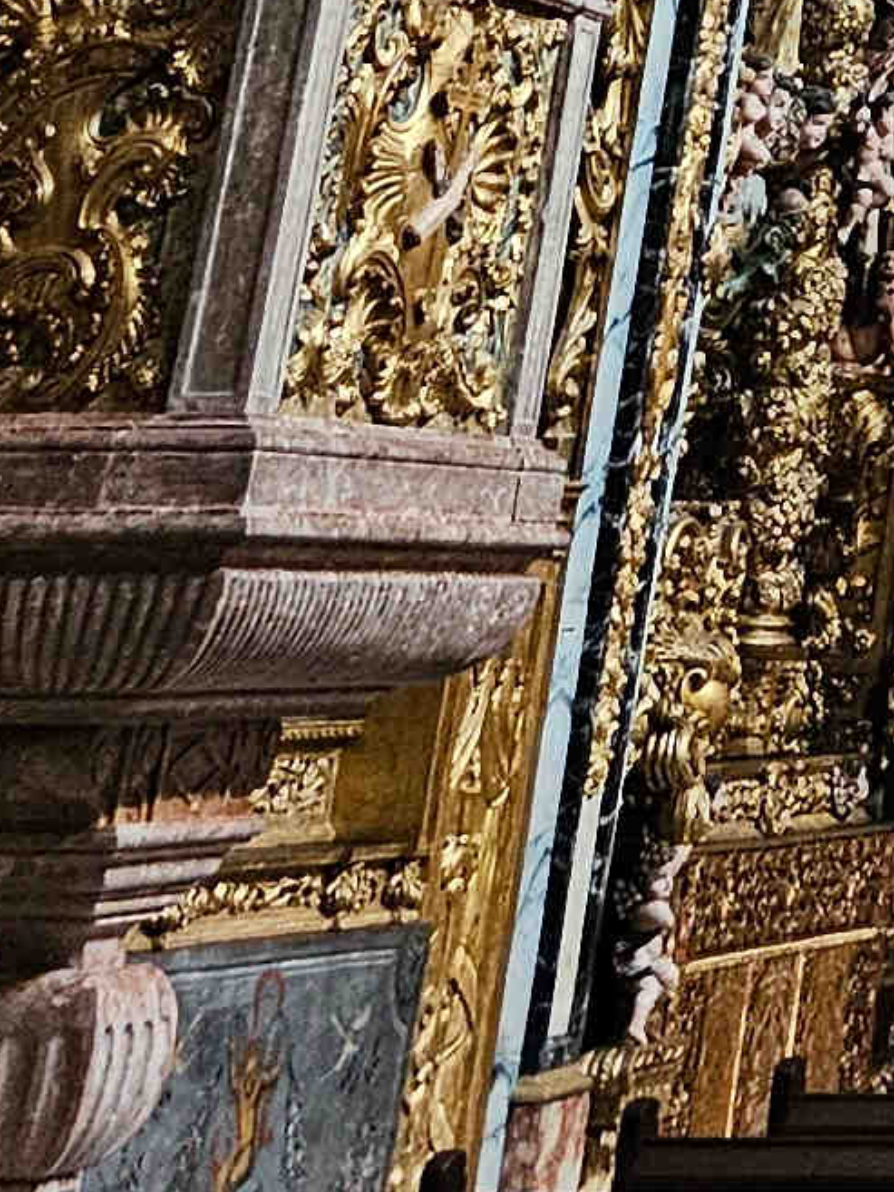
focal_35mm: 140
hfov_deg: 9.3
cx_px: 2287
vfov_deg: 11.1
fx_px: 4819
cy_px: -1954
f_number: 1.7
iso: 500
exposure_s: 1/120
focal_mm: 6.3
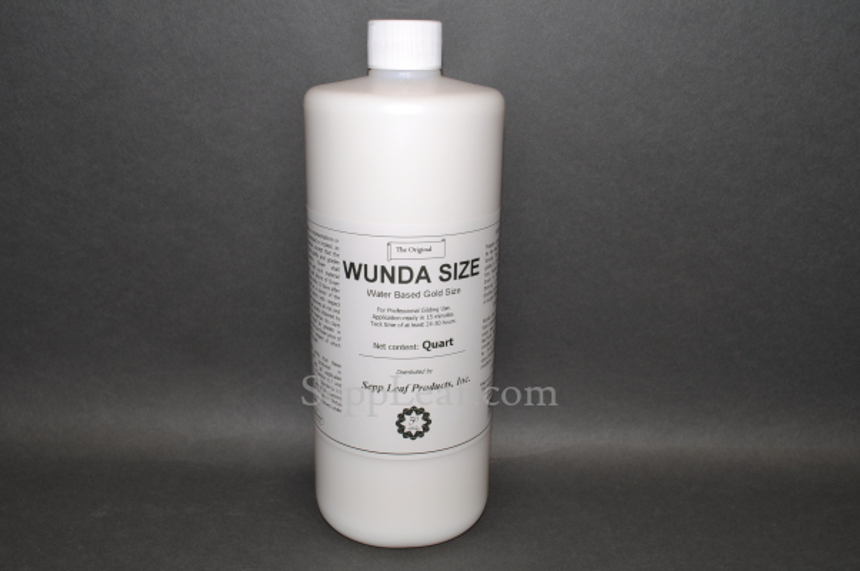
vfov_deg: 39.9
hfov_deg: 57.3
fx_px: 787
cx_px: 430
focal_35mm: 33
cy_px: 286
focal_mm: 22
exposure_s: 1/125
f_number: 9
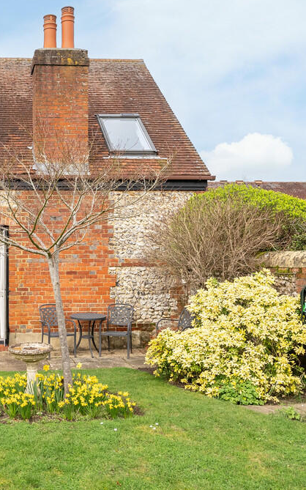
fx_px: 520
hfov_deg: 30.7
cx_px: 9
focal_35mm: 39
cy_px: 245
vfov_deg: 50.4
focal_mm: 25
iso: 800
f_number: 7.1
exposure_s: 1/640
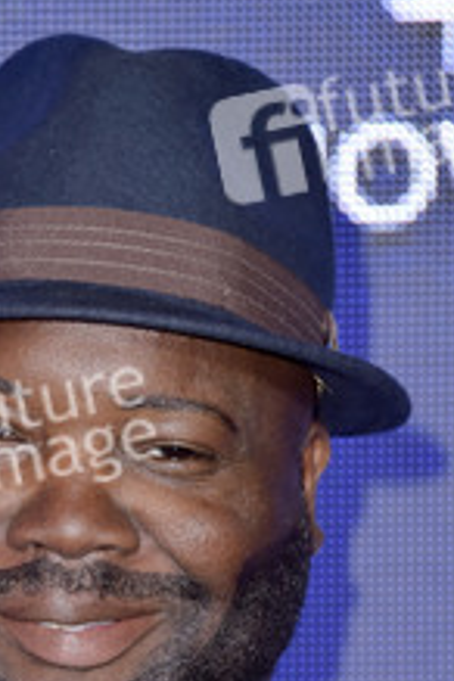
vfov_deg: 5.6
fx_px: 6923
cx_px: 89
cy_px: 597
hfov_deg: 3.8
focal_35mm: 366
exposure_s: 1/250
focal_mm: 200
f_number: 7.1
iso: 320
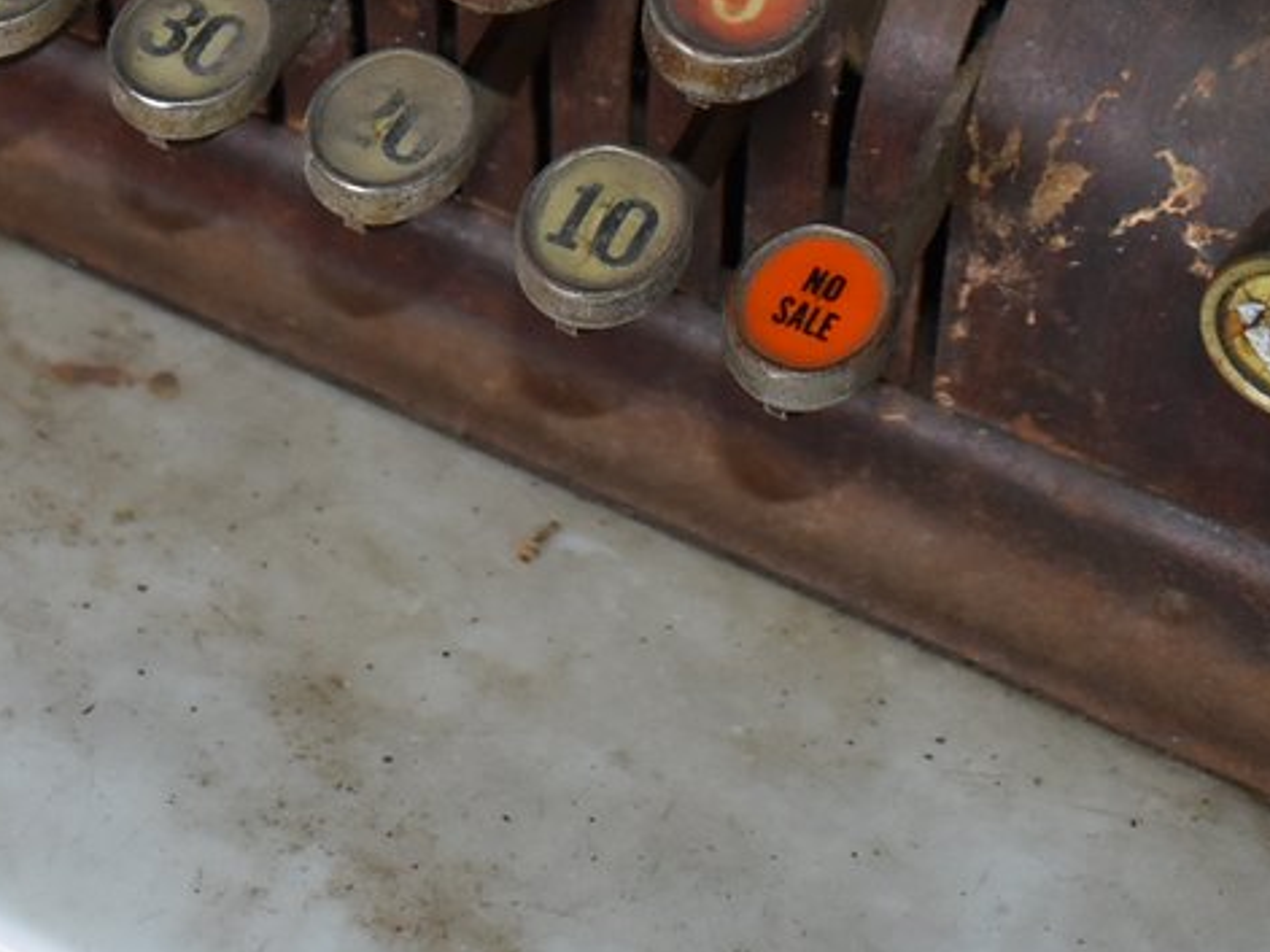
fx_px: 4392
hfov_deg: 16.3
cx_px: 205
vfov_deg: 12.0
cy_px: -271
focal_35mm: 120
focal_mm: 23
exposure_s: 1/125
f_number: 3.8
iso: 500
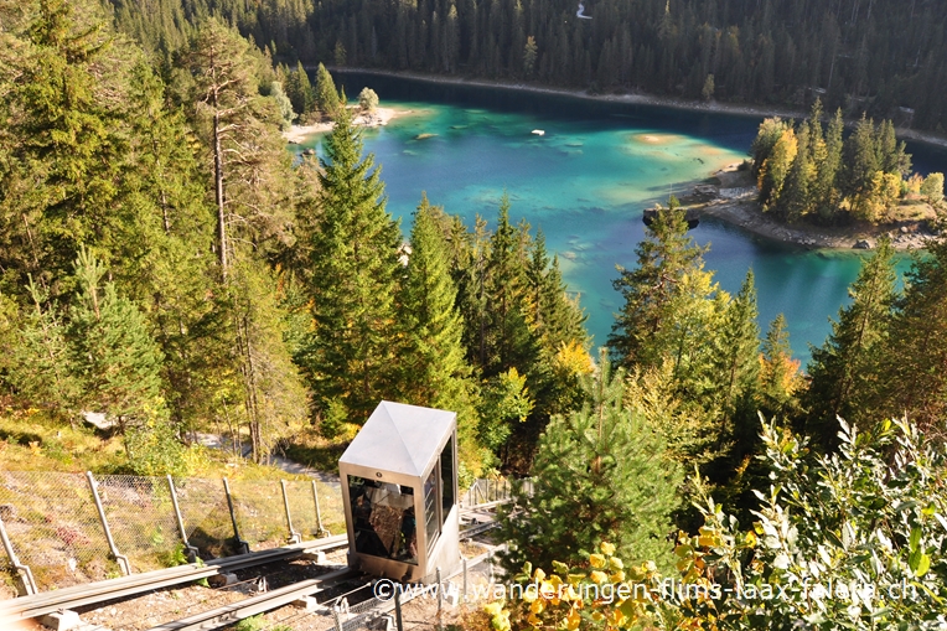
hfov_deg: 65.5
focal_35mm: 28
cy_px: 305
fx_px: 736
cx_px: 476
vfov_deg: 46.4
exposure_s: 1/200
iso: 200
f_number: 7.1
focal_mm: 18
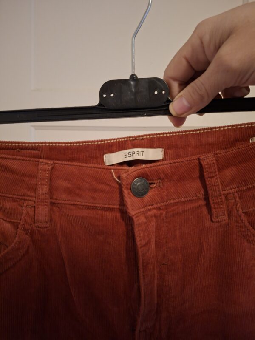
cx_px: 128
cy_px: 170
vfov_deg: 73.9
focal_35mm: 23
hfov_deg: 58.9
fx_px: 226
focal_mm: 5.54
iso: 800
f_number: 1.8
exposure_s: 1/20
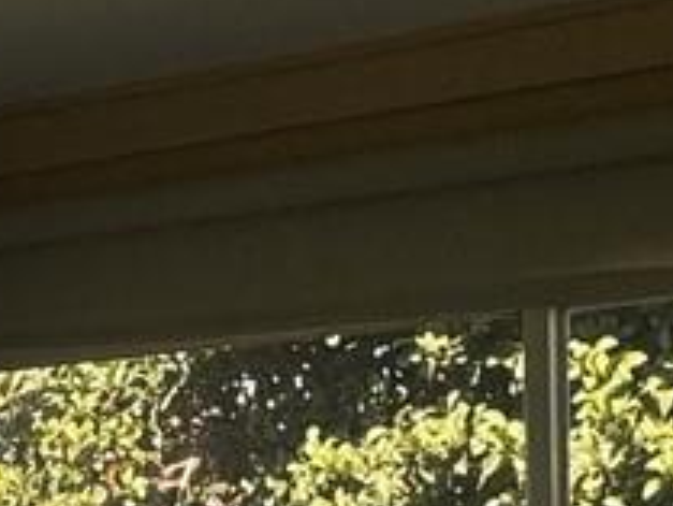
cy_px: 928
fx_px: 2081
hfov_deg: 18.2
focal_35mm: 107
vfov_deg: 12.6
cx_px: 158
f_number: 2.2
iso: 50
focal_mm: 2.22
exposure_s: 1/99
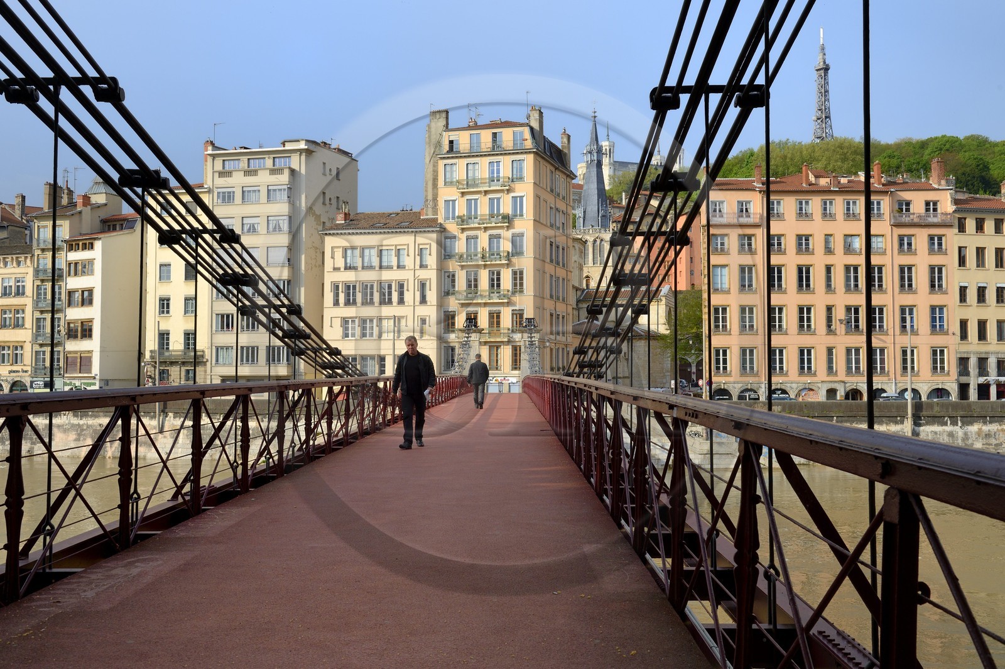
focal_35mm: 36
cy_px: 334
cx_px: 502
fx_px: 1004
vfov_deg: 36.8
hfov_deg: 53.2
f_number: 11
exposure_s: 1/200
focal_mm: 36
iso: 200
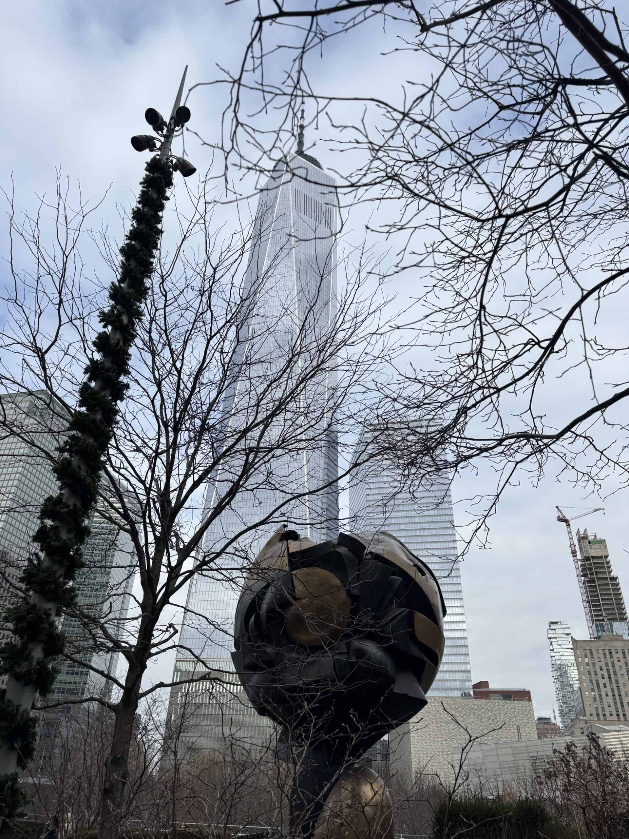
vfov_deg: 71.6
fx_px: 581
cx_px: 314
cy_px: 420
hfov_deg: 56.8
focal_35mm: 24
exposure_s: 1/2174
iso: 80
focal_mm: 6.76
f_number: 1.78
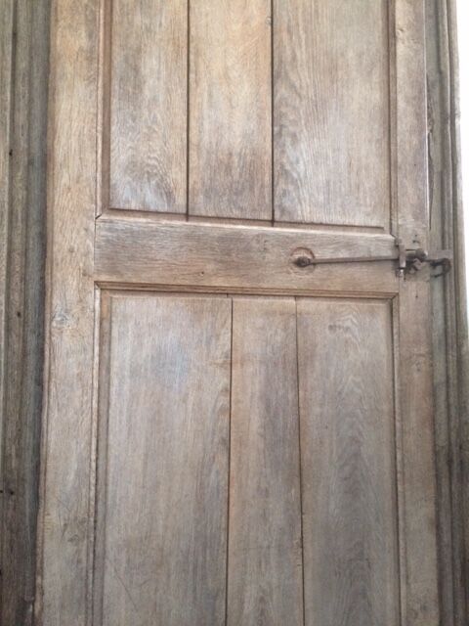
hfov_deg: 48.2
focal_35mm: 29
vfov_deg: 61.7
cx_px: 234
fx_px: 524
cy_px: 313
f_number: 2.2
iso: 320
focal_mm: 4.15
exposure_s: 1/20
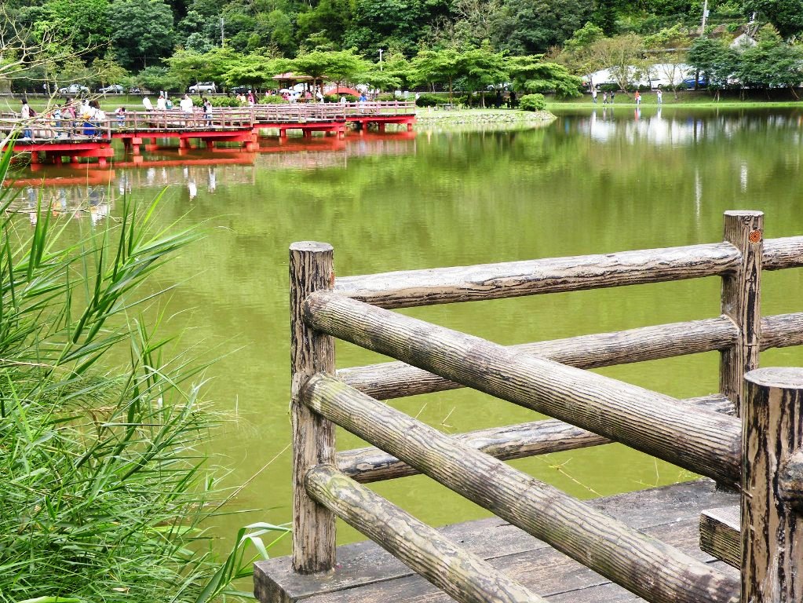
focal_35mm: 56
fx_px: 1300
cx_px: 402
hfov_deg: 34.3
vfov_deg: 26.1
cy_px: 302
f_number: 4
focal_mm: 9.8
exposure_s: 1/98.6
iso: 64
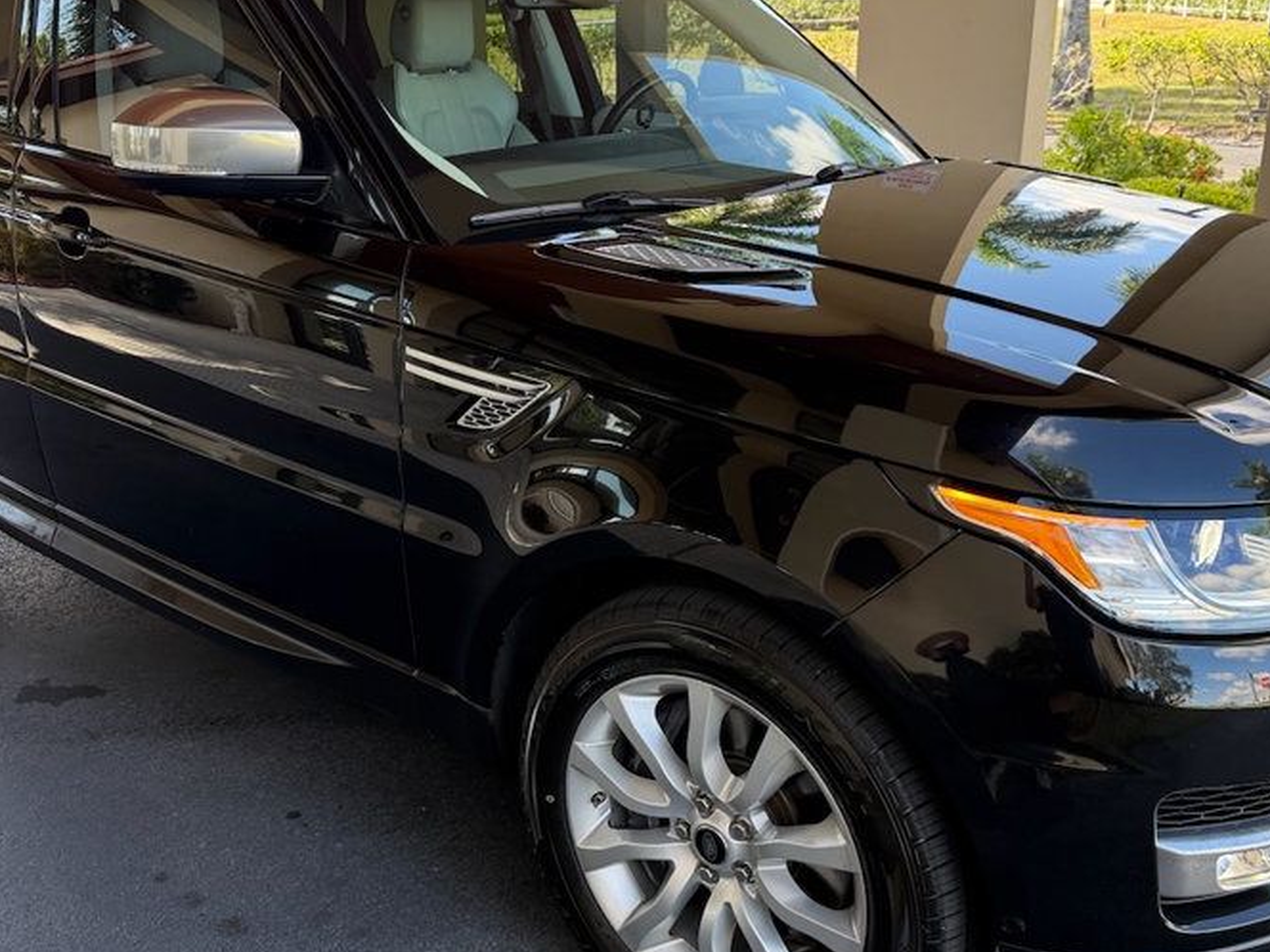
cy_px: 451
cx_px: 639
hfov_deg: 50.1
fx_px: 1357
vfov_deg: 38.7
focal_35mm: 37
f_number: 1.78
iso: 80
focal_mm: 6.76
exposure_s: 1/289
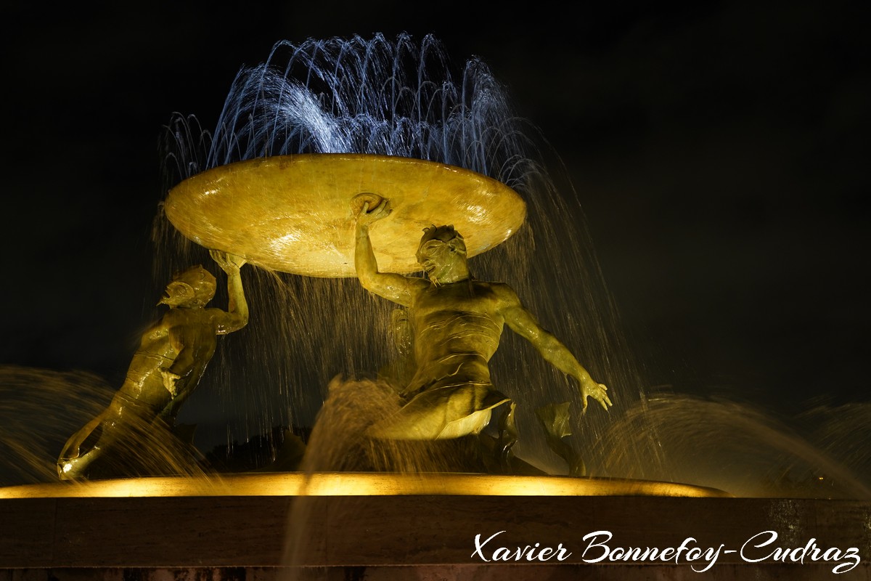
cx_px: 436
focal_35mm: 47
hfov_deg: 41.9
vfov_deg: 28.6
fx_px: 1137
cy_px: 290
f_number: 2.8
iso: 800
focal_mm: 47
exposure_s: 1/20
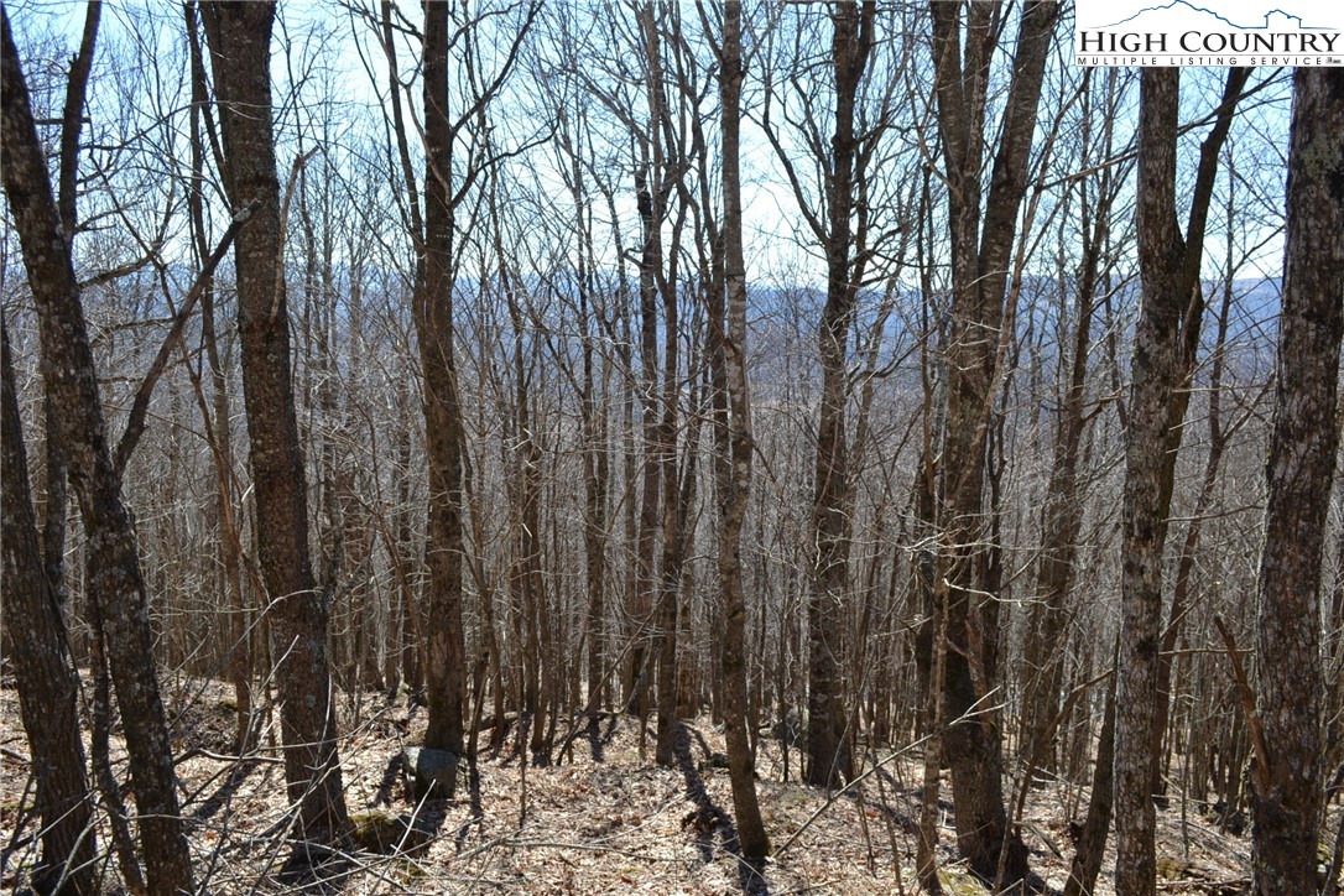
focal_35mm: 27
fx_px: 1008
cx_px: 672
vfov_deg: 47.9
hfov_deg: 67.4
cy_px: 448
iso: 100
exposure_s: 1/160
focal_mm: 18
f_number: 6.3
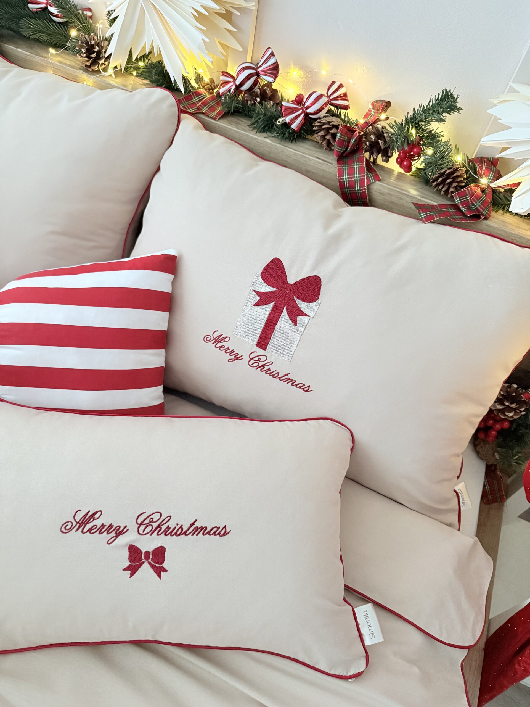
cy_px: 354
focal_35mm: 24
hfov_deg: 56.8
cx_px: 265
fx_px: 490
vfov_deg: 71.6
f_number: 1.78
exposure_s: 1/53
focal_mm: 6.76
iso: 800
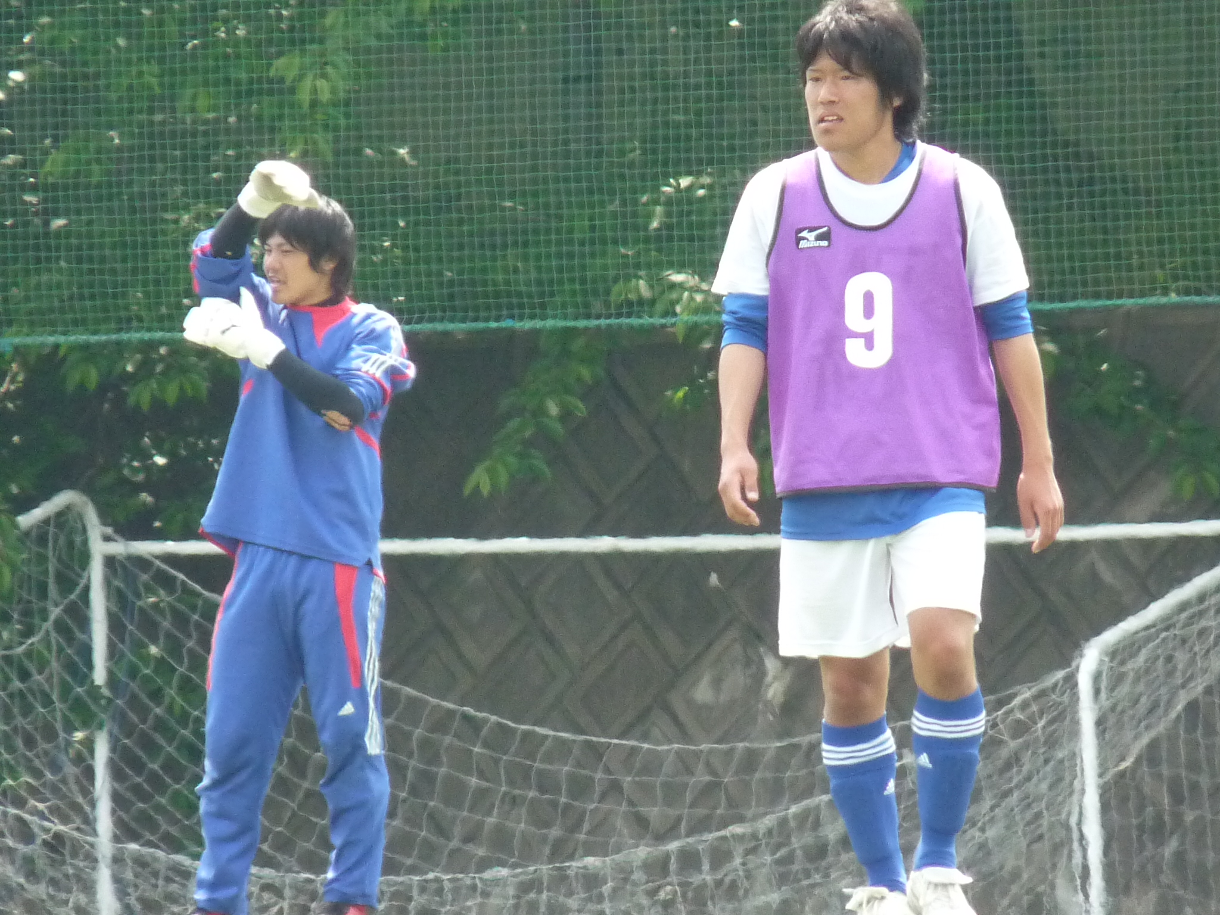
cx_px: 610
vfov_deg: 1.7
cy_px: 458
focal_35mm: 866
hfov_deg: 2.3
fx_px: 30521
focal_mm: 86.4
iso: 320
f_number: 4.4
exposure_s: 1/500
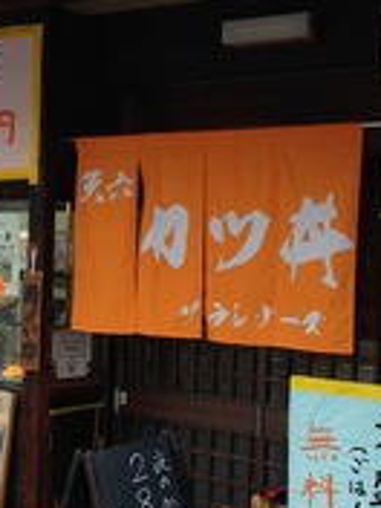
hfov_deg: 19.6
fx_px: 1101
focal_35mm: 75
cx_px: 159
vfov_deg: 26.0
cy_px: 268
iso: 50
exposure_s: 1/150
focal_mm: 4.12
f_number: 2.4
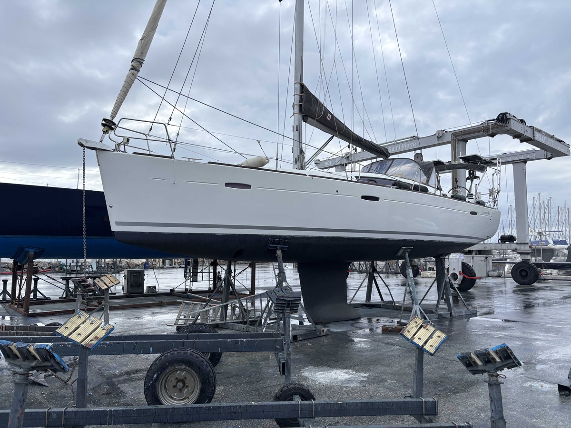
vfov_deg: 53.1
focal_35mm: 26
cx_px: 286
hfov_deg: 67.3
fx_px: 429
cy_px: 214
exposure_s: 1/1092
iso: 50
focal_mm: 5.96
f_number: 1.6
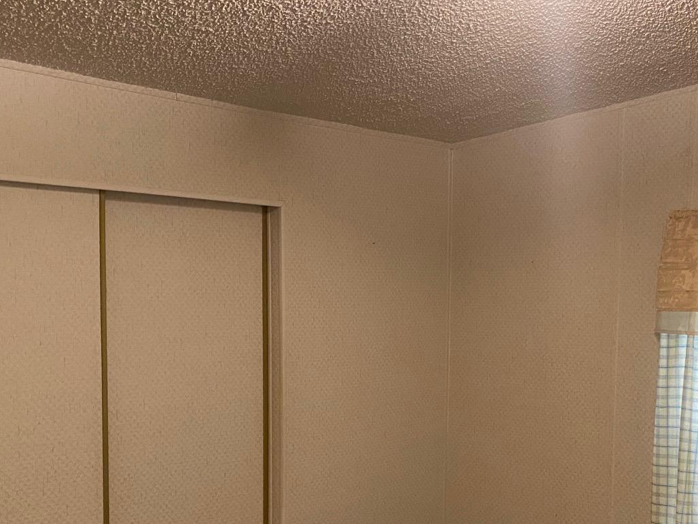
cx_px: 446
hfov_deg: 37.2
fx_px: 1028
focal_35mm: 51
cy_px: 402
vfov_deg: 28.1
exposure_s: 1/40
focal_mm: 4.25
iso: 320
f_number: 1.8
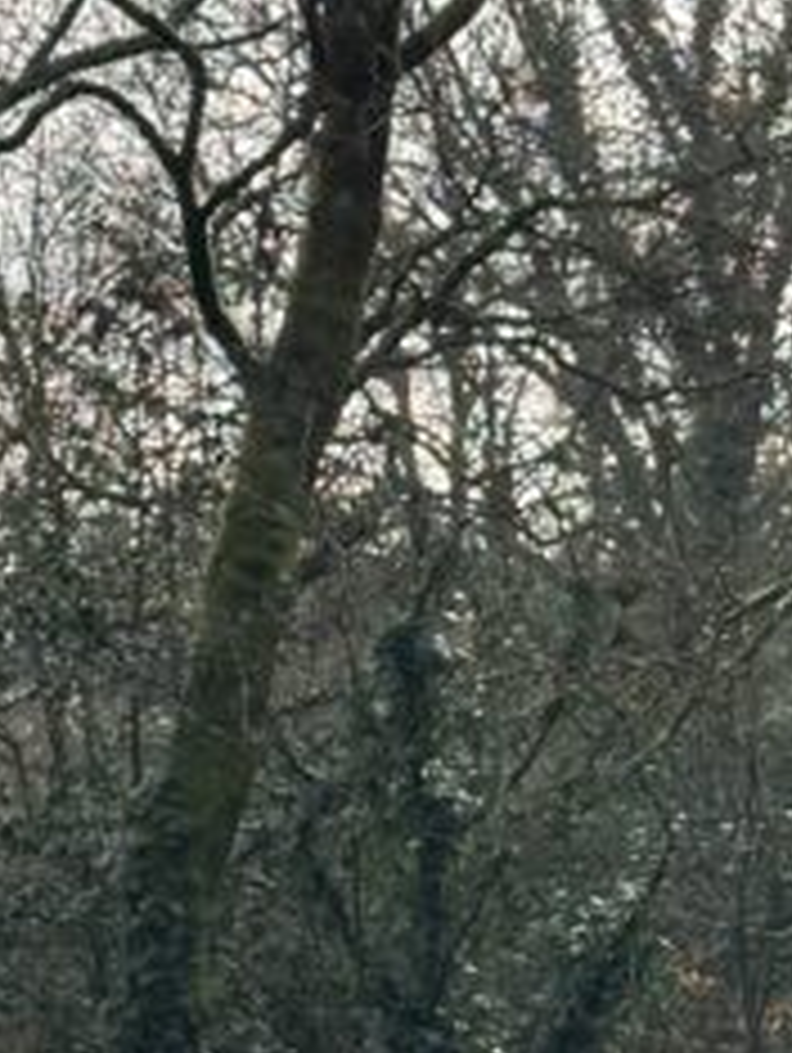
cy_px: 1359
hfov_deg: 7.1
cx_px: 549
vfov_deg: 9.3
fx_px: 6395
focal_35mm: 210
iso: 64
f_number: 1.78
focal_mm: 6.86
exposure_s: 1/919
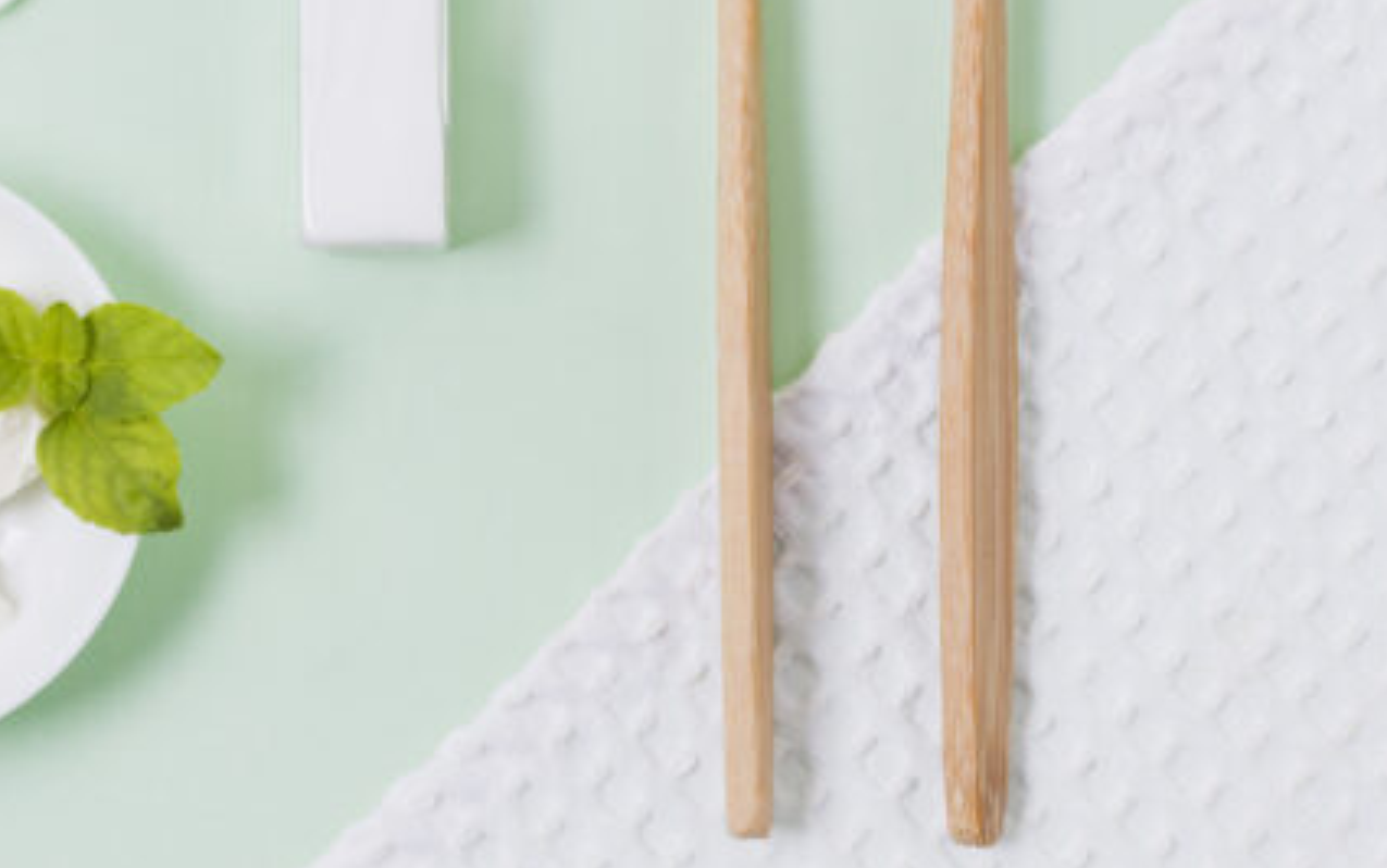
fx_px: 3856
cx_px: 320
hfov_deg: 20.2
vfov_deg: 12.8
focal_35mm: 102
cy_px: 196
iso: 100
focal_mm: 35
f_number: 8
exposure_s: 1/160
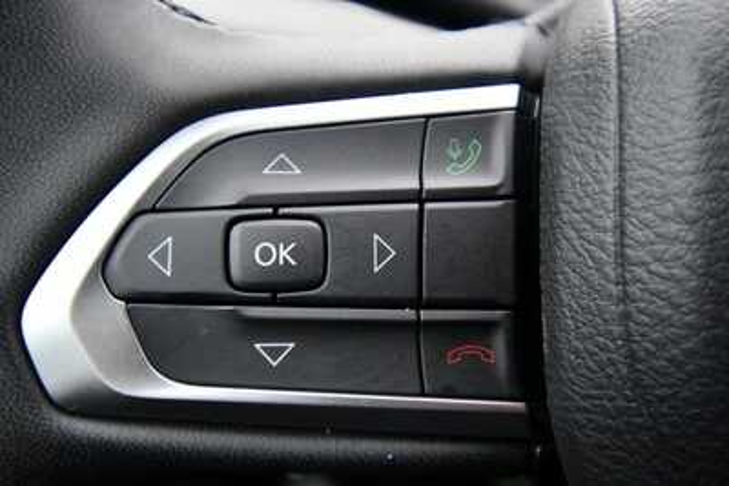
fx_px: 608
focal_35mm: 30
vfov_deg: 43.6
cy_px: 243
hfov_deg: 61.9
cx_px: 364
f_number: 5.6
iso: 1250
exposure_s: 1/125
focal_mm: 20
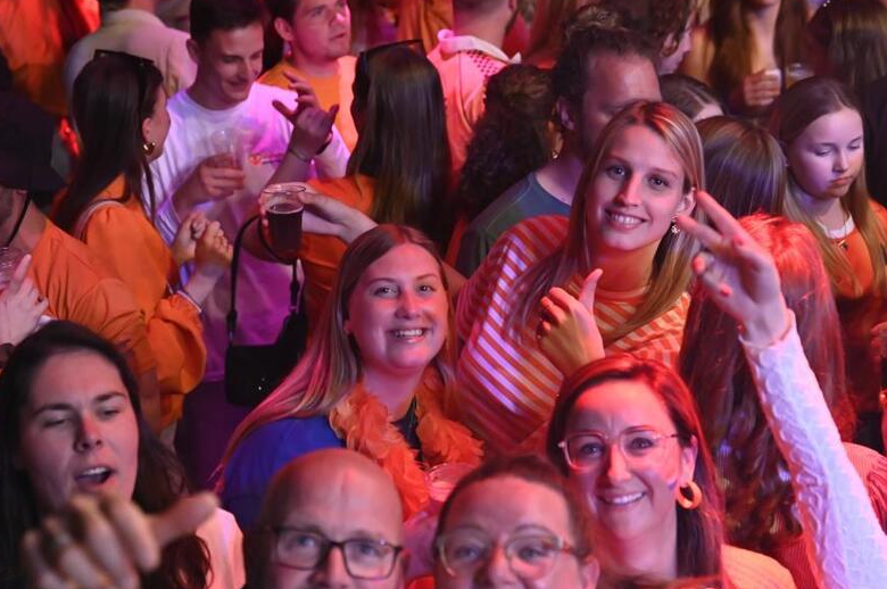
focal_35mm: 89
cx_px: 406
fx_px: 2190
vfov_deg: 15.3
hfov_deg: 22.9
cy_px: 341
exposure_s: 1/250
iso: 8000
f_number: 4
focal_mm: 70
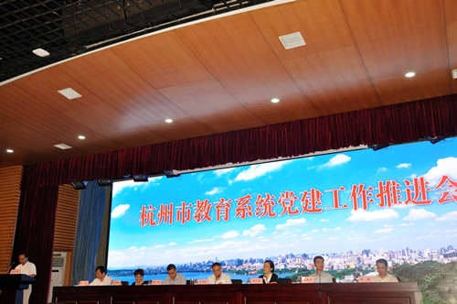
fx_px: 475
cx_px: 228
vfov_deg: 35.4
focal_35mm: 38
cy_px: 152
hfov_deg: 51.3
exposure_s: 1/200
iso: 800
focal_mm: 25
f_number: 4.5
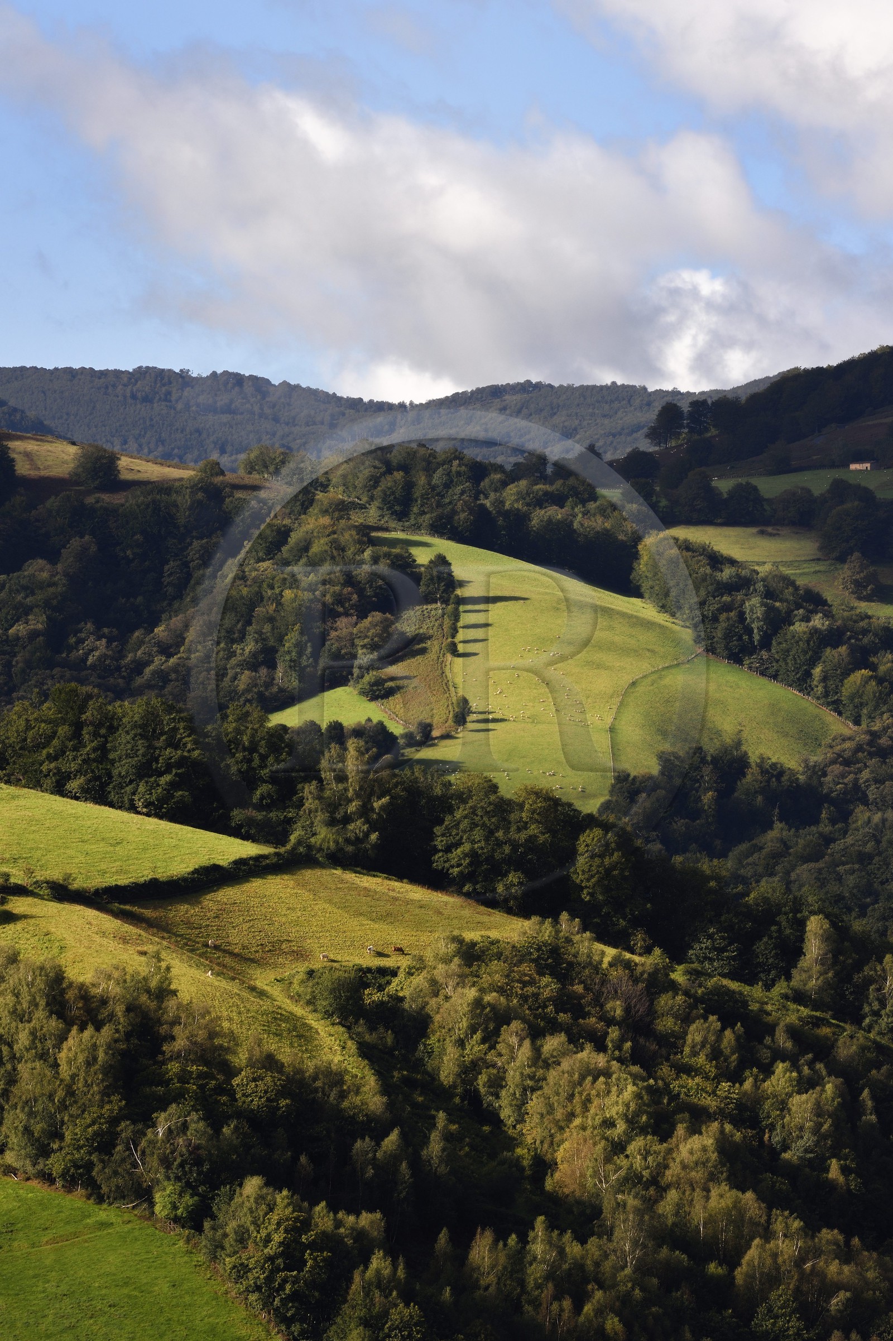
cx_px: 446
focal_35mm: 200
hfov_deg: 6.9
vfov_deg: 10.3
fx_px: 7448
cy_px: 670
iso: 400
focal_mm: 200
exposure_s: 1/250
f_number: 14
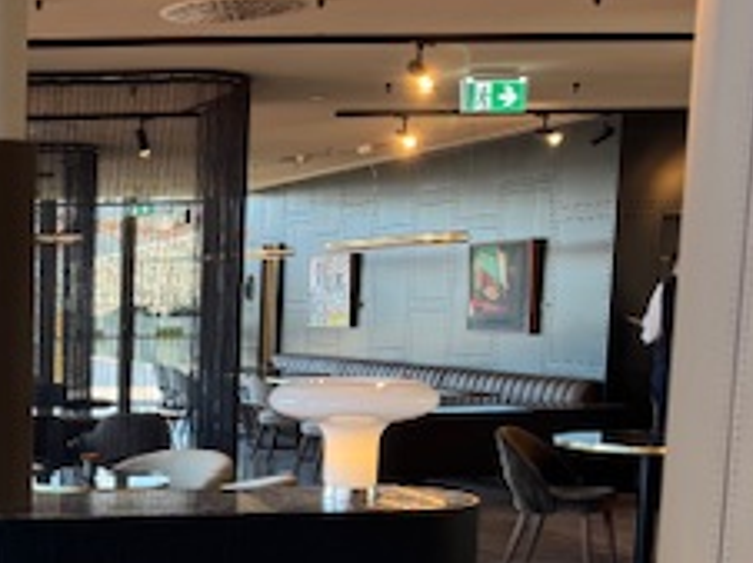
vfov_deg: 21.1
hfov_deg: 25.1
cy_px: 520
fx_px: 1478
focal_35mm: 68
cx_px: -203
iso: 80
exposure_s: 1/121
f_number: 1.78
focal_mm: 6.76
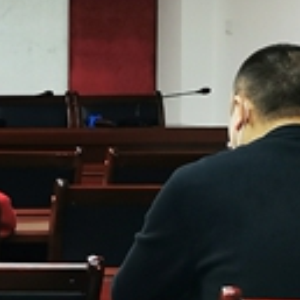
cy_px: 93
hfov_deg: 9.8
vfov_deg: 11.0
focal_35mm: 158
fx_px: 1549
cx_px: -412
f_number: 1.8
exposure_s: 1/100
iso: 200
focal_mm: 5.58
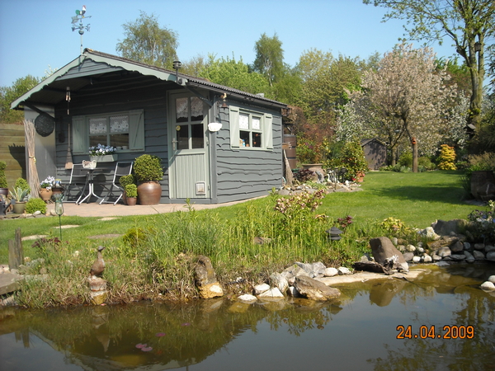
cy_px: 186
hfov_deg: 52.6
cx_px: 248
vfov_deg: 40.7
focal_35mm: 35
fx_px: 500
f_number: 5.6
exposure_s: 1/161
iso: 64
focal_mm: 5.7
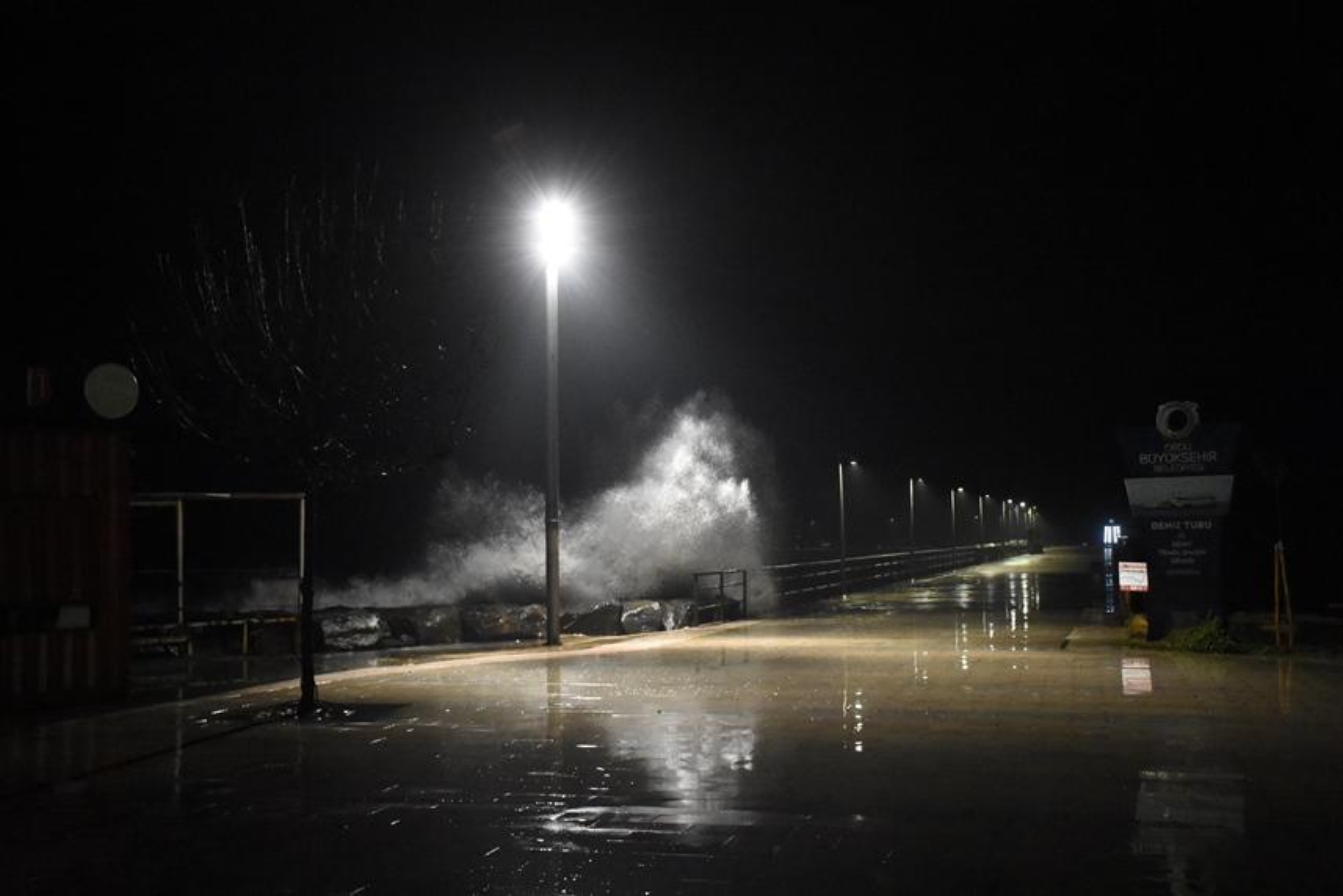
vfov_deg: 29.9
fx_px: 1679
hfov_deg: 43.6
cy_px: 448
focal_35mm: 45
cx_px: 672
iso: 8000
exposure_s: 1/80
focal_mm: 30
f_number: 4.5
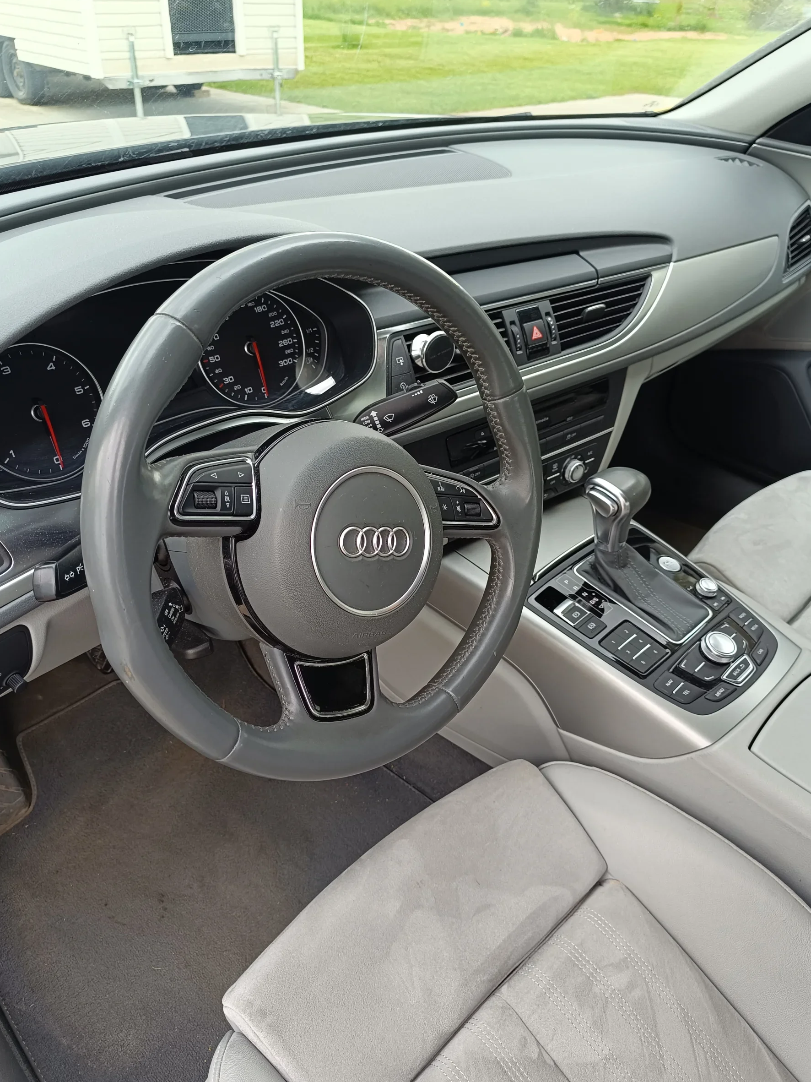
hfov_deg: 53.1
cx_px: 417
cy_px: 529
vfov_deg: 67.3
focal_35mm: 26
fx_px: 812
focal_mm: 5.59
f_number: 1.88
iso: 59
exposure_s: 1/102
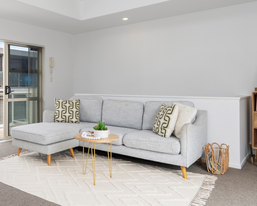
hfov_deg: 52.3
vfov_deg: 45.6
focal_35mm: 32
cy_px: 84
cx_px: 54
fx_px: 243
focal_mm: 12
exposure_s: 1/200
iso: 250
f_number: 7.1
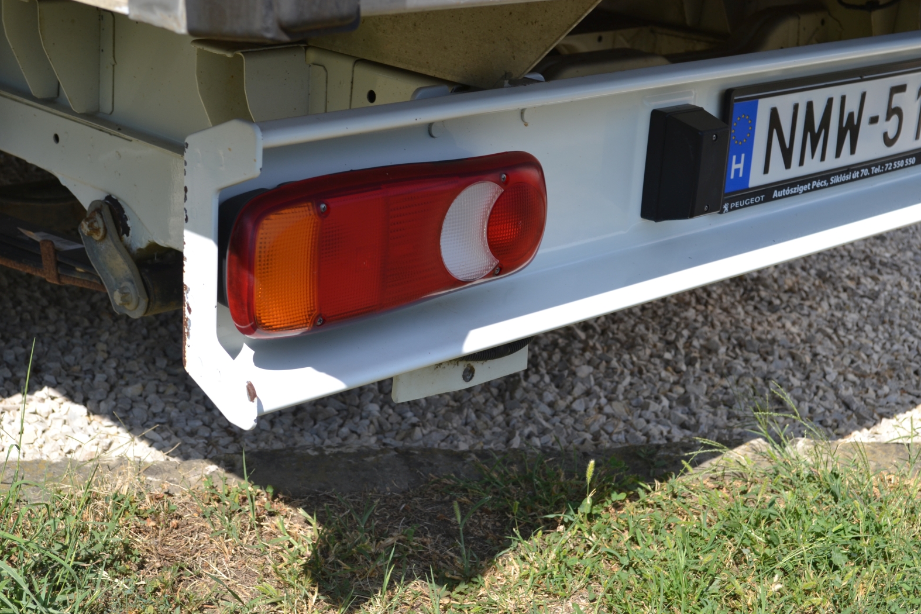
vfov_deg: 22.3
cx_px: 459
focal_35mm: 61
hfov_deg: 32.9
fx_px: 1561
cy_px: 306
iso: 100
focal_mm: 40
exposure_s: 1/200
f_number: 7.1
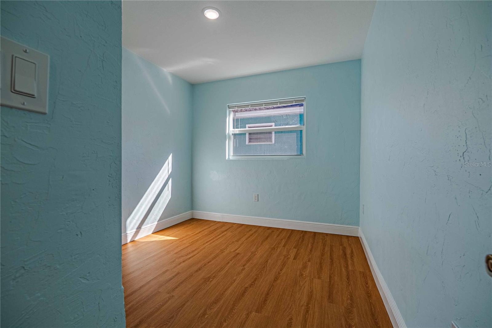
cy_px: 164
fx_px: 226
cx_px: 246
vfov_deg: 72.1
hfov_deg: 95.0
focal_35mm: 16
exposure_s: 1/160
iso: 320
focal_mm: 16.5
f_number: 8
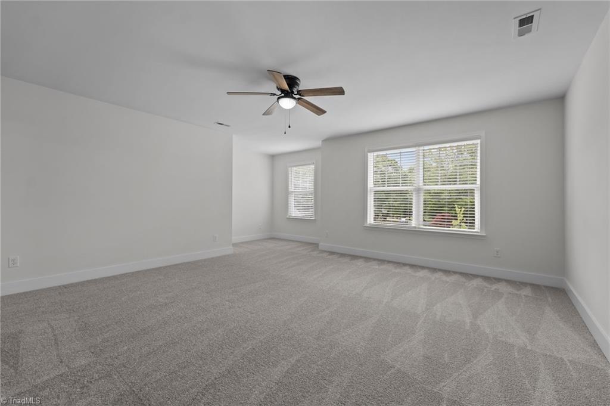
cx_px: 305
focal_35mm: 14
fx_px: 237
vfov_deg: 81.1
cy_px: 203
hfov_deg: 104.3
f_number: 7.1
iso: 200
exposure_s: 1/13
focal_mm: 14
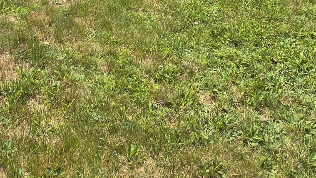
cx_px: 23
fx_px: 469
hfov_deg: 34.8
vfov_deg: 17.8
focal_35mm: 56
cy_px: -130
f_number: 2.2
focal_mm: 2.2
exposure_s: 1/1395
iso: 50
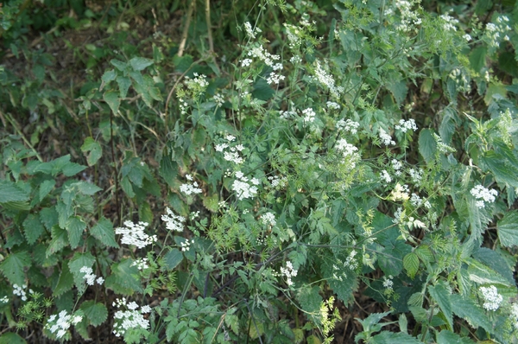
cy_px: 172
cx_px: 259
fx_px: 582
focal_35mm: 40
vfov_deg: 32.9
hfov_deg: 48.0
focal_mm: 27
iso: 200
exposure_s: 1/80
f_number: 5.6
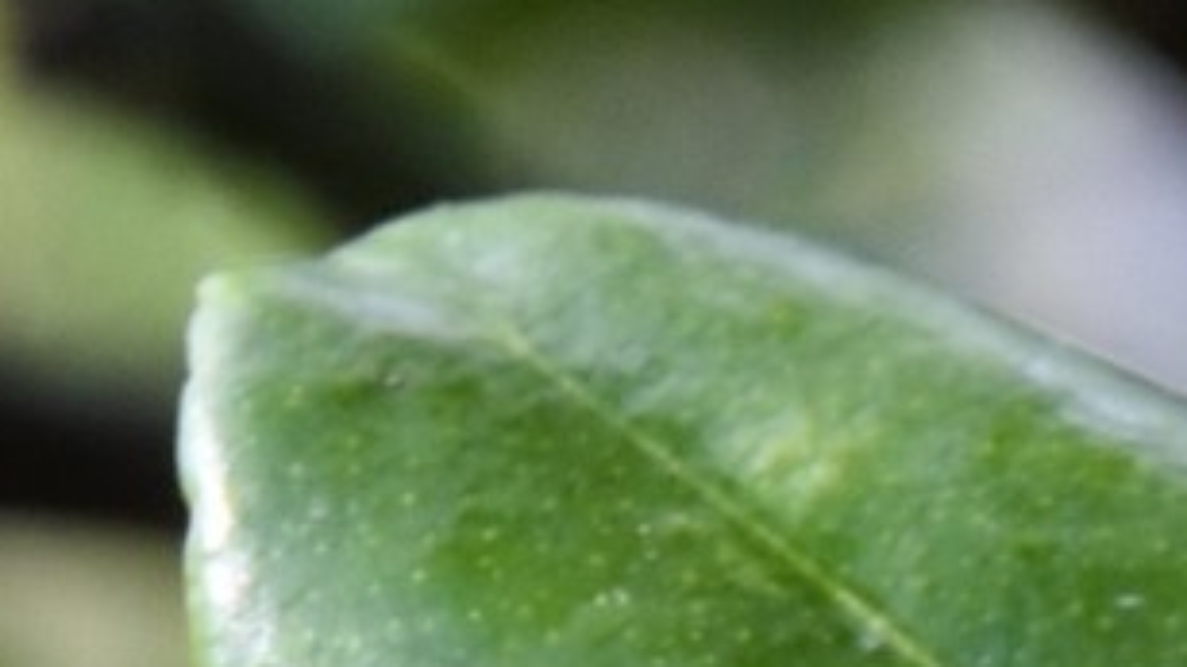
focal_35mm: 572
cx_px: 2655
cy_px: 2622
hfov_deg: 3.7
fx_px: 17997
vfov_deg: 2.1
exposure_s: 1/100
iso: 800
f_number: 14
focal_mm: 70
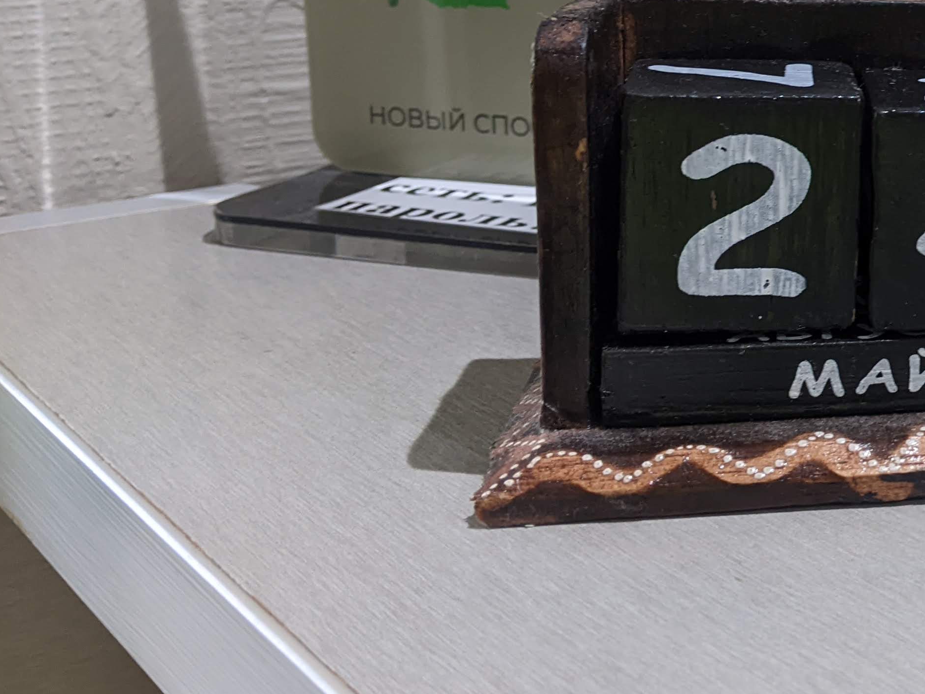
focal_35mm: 58
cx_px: 989
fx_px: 1550
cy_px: 173
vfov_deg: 24.9
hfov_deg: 30.2
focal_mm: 4.44
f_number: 1.8
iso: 213
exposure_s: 1/50
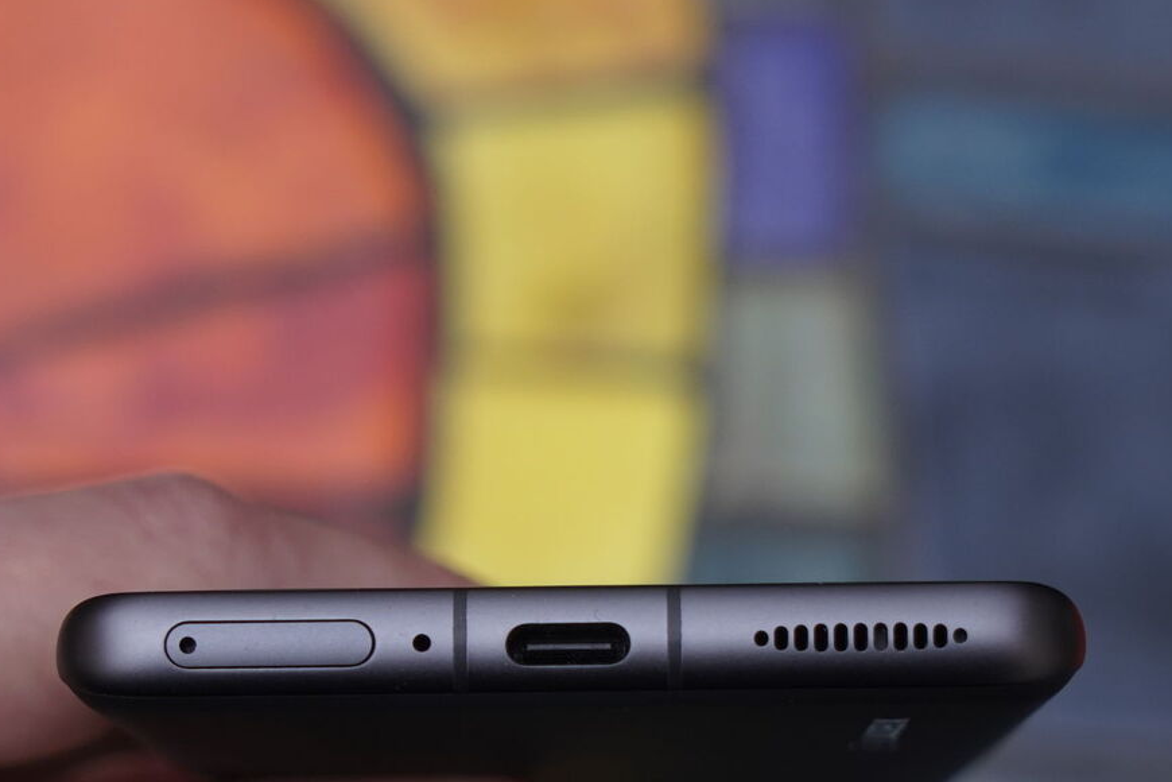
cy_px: 696
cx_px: 566
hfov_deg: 17.5
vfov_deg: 11.6
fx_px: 3809
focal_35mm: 117
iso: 1000
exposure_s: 1/200
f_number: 6.3
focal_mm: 53
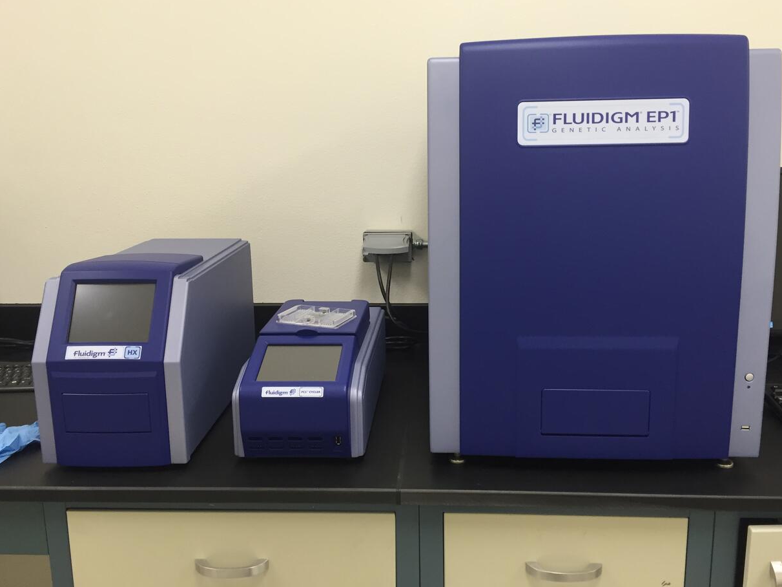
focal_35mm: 32
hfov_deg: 56.8
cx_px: 409
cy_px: 270
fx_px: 723
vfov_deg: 44.1
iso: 40
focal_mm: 4.15
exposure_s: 1/30
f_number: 2.2
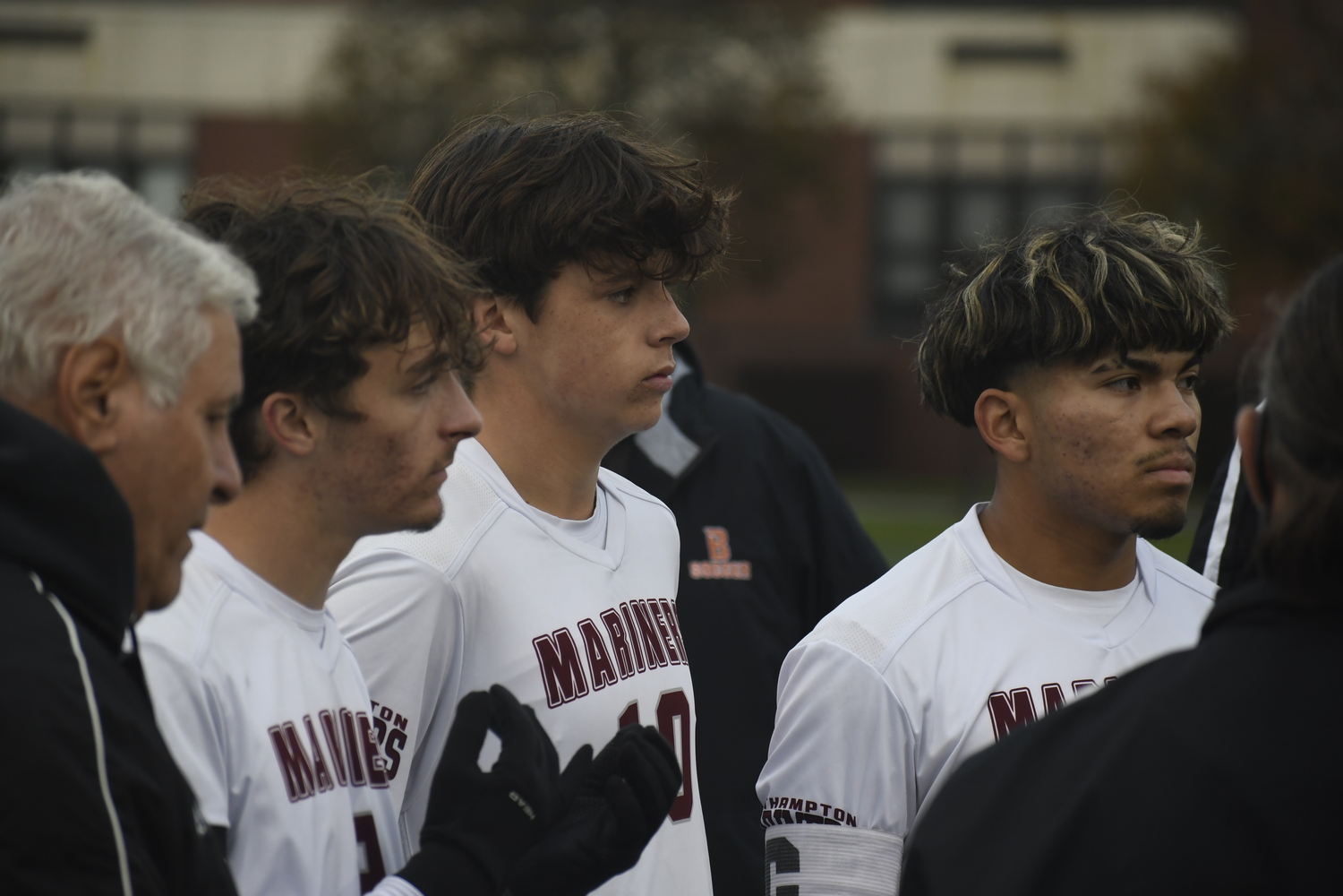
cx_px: 672
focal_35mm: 225
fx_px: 8393
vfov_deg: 6.1
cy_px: 448
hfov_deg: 9.1
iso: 640
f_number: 5
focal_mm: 150
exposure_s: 1/640
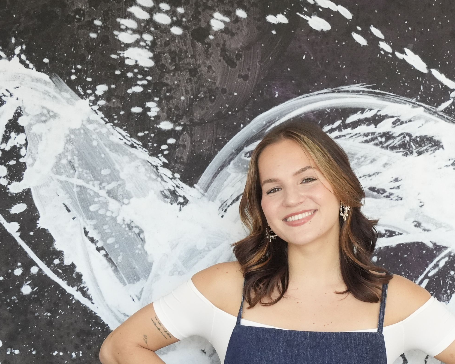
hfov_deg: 16.0
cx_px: 316
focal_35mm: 120
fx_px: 1616
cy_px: 250
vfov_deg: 12.8
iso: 4000
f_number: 4
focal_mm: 63
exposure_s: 1/500
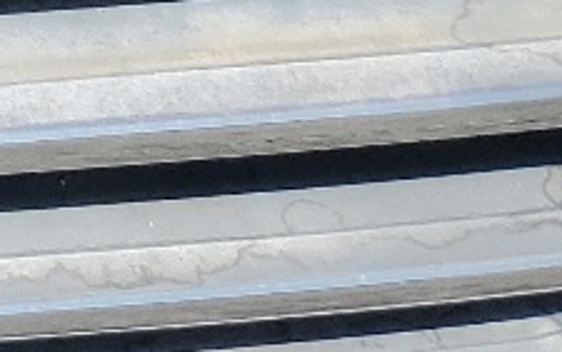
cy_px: -1024
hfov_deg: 8.4
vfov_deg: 5.8
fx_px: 3004
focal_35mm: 196
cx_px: -1311
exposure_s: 1/1667
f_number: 1.5
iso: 50
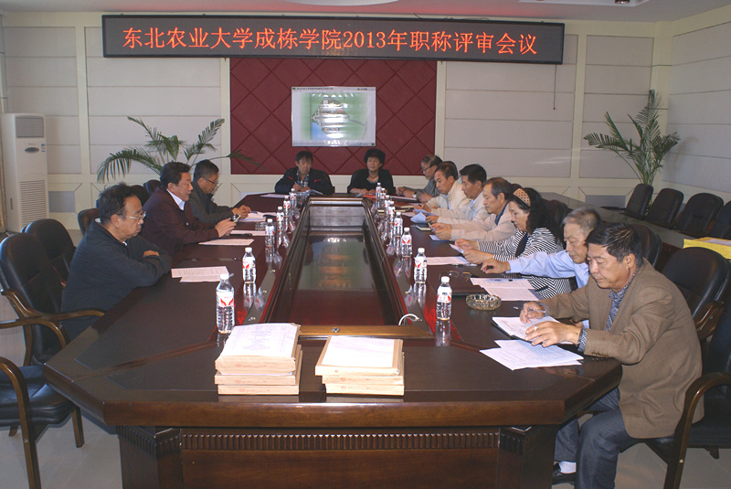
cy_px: 244
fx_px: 671
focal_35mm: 33
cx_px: 366
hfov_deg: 57.2
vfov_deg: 40.0
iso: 400
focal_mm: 22
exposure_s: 1/60
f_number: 5.6
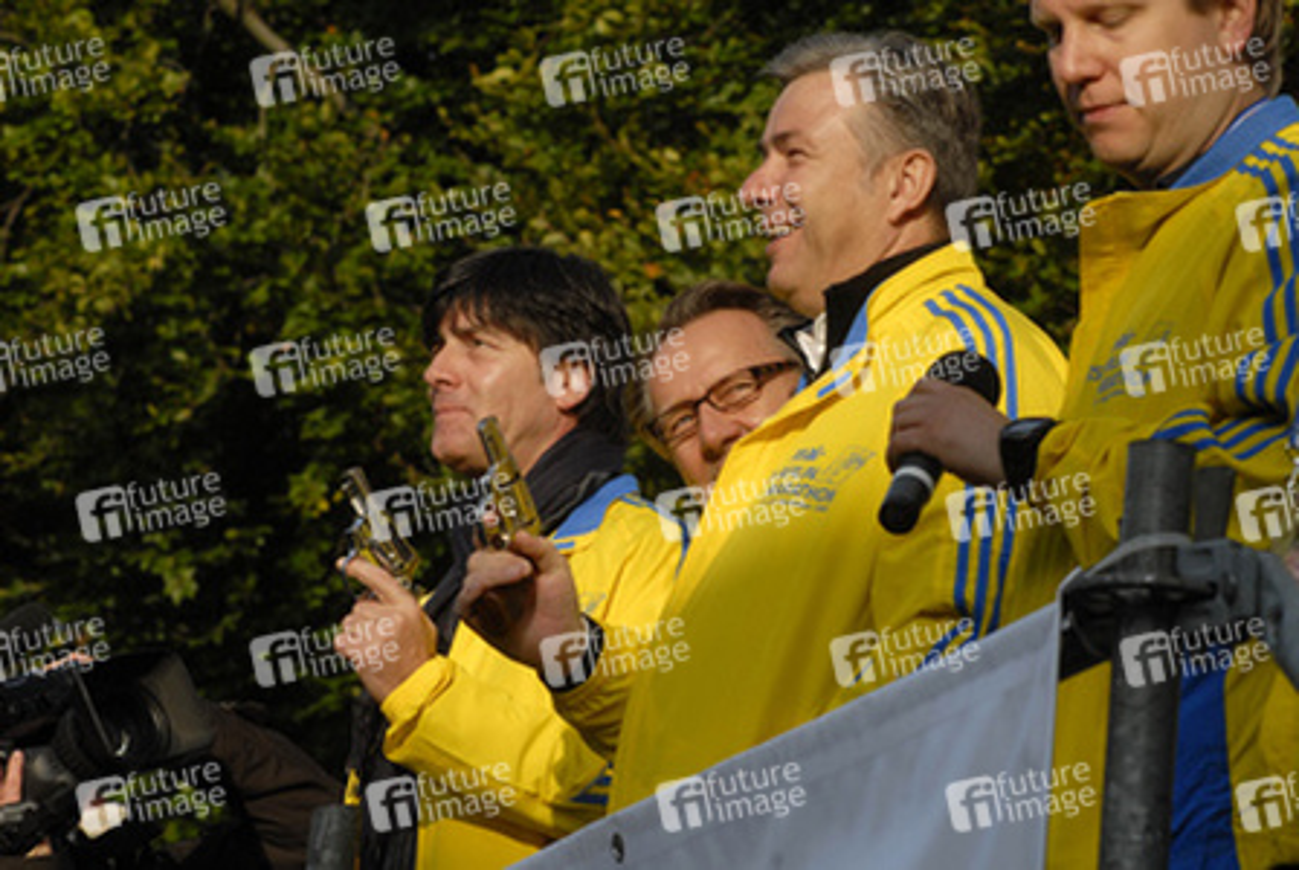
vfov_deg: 7.5
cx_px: 650
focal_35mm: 183
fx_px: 6612
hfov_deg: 11.2
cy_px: 435
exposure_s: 1/640
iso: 500
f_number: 13
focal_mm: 122
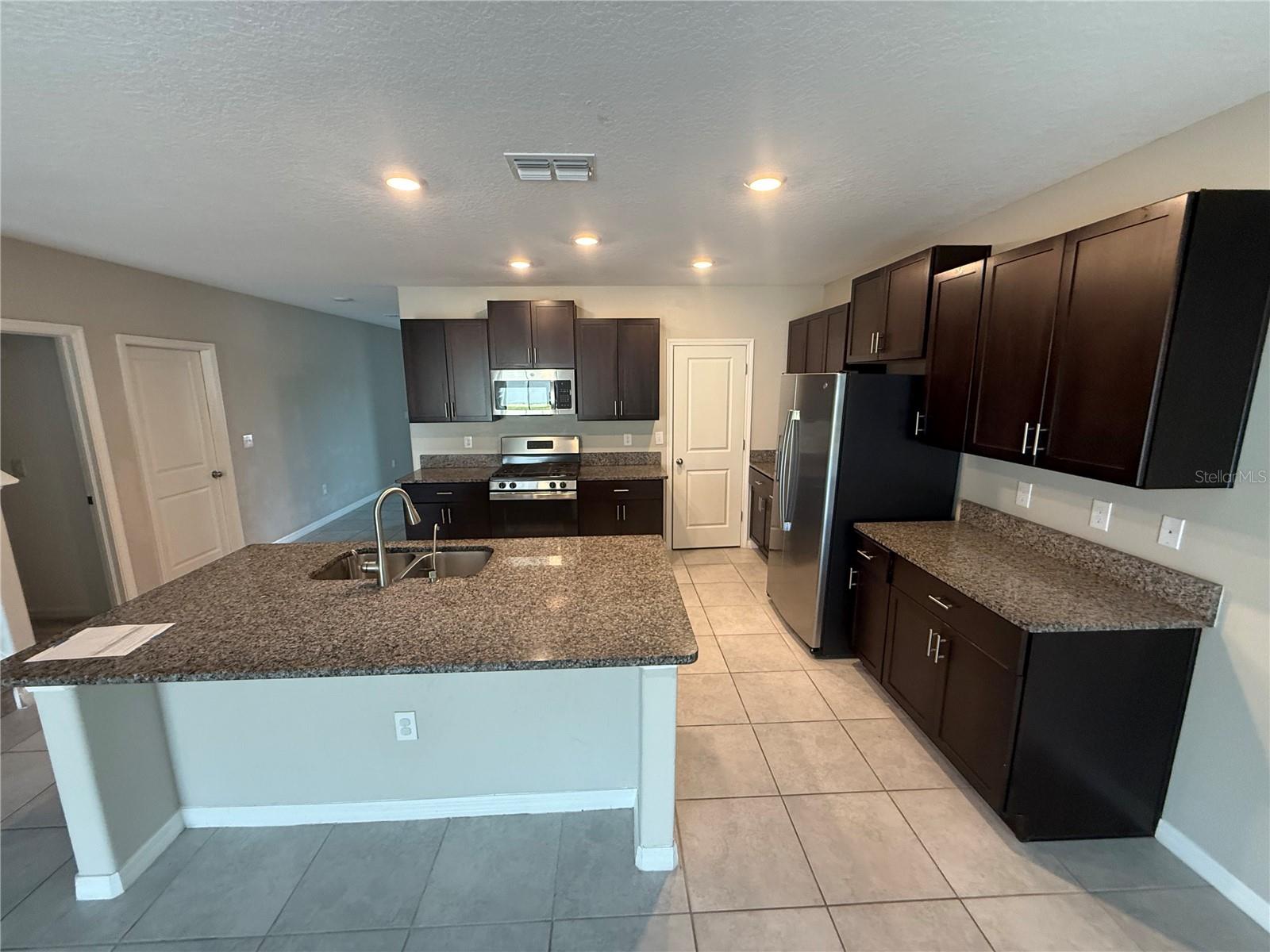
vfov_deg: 85.7
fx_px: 514
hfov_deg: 102.1
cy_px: 476
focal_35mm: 14
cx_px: 635
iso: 250
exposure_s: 1/60
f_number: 2.2
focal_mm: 2.22
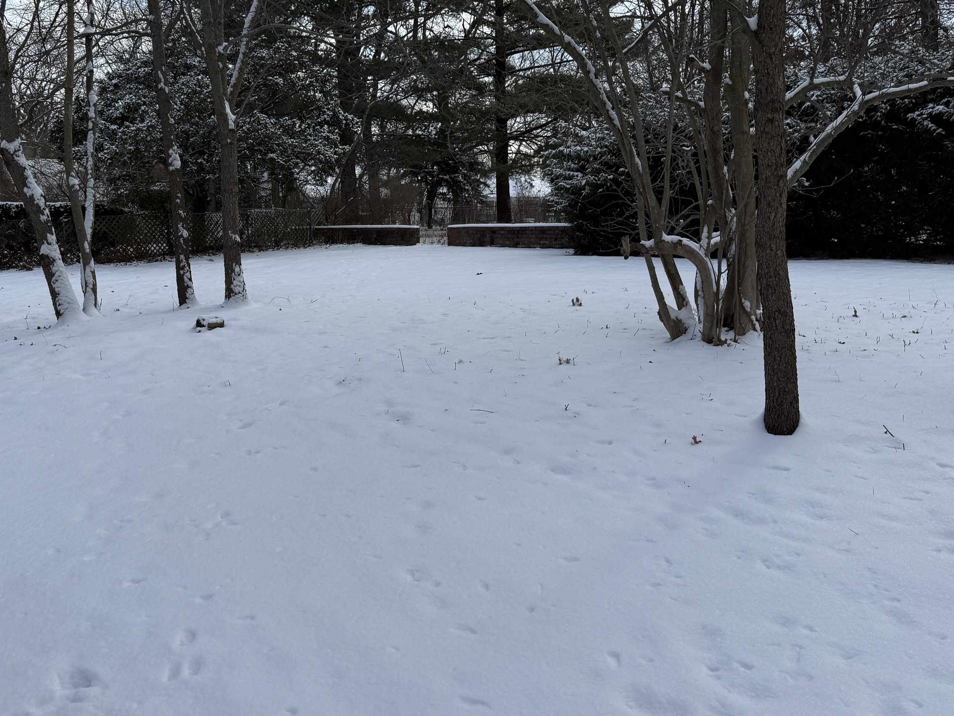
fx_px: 910
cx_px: 432
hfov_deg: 55.3
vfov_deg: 42.8
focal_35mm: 33
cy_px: 300
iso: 80
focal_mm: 6.76
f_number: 1.78
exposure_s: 1/5714
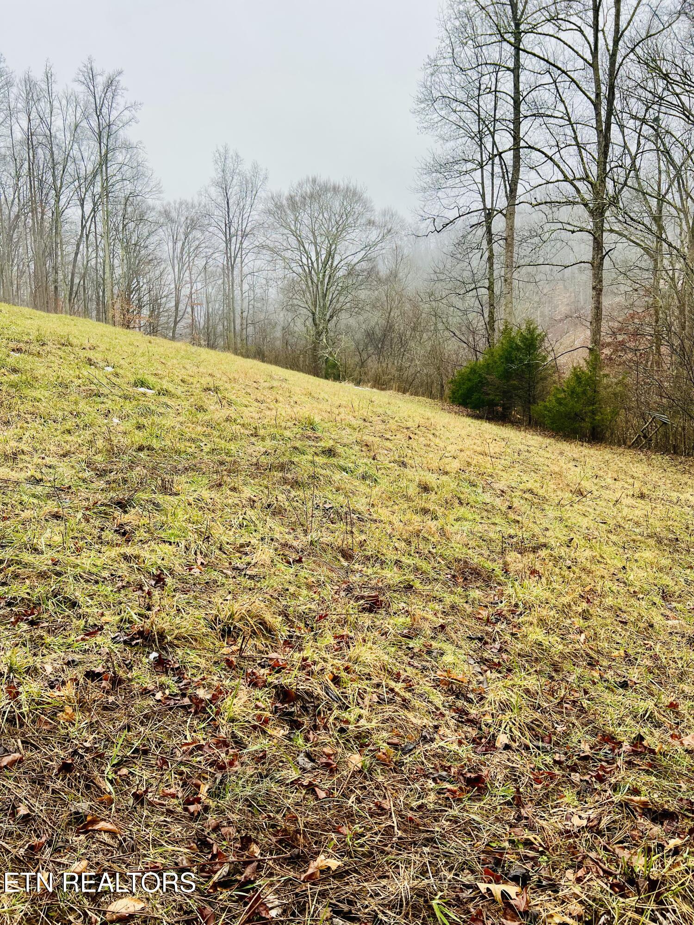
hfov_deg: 53.1
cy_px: 462
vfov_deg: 67.3
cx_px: 347
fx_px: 695
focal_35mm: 26
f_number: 1.5
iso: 40
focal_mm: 5.7
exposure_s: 1/153
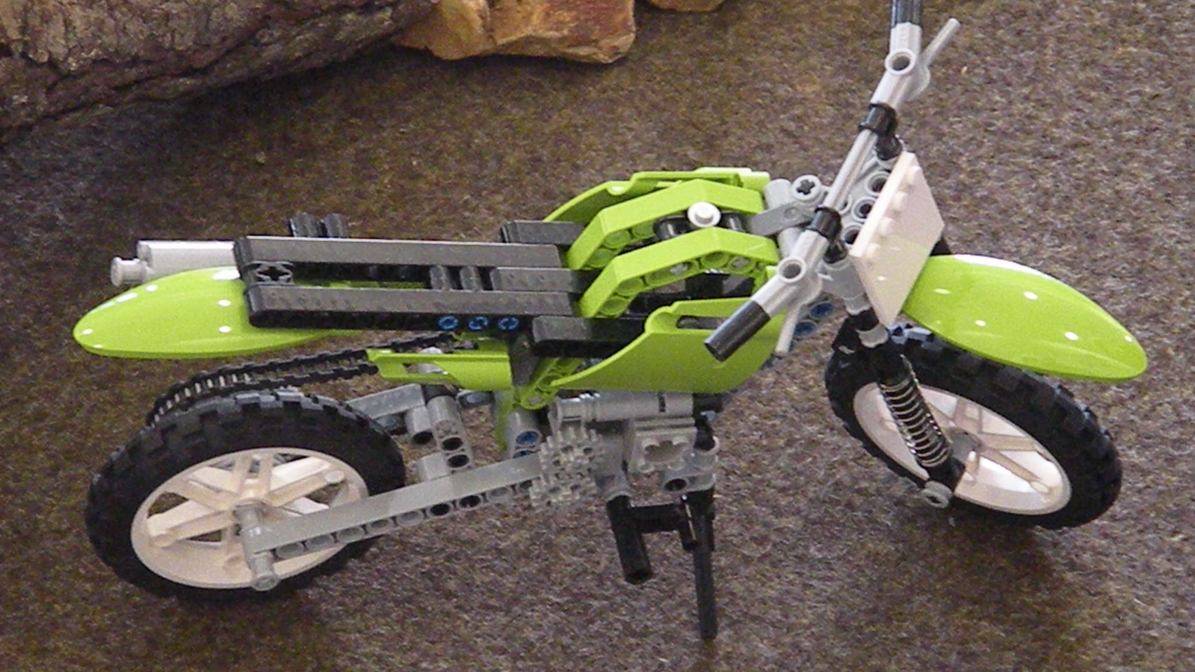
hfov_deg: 11.6
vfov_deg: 6.5
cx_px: 598
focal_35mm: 186
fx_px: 5894
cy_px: 411
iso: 1600
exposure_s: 1/50.8
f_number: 4.5
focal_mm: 30.1
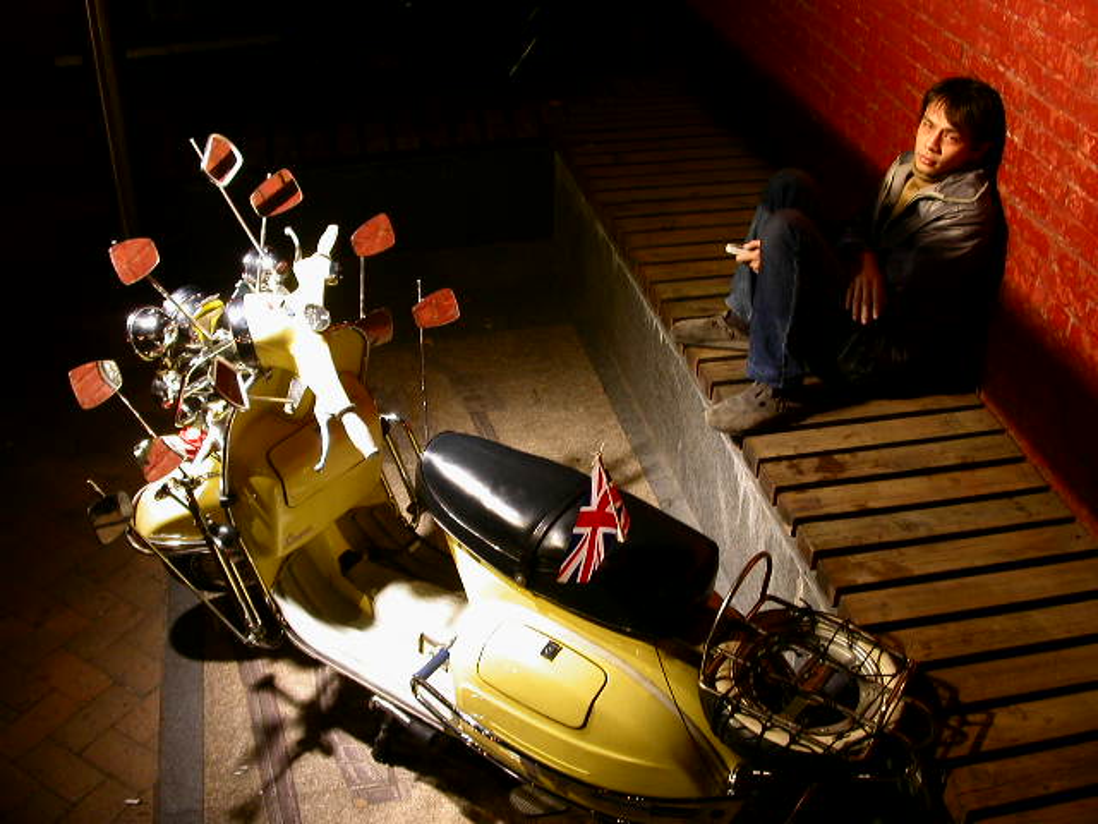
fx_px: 1205
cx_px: 549
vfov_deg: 37.7
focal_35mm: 38
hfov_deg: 49.0
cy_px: 412
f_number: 2.6
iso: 100
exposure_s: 1/9.3
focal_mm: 7.85
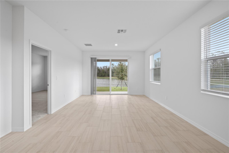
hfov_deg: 96.7
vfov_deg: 73.7
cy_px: 76
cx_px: 114
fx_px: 102
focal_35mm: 16
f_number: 9
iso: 320
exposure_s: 1/5
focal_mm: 16
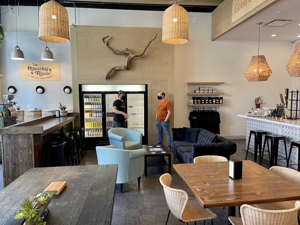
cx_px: 150
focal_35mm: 26
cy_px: 112
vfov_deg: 53.1
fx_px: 225
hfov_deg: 67.3
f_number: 1.6
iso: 100
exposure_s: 1/60
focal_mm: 5.1
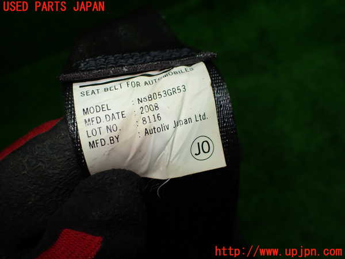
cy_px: 130
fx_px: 299
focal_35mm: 30
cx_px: 172
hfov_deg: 60.0
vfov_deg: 46.8
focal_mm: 5.4
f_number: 2.3
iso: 160
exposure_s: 1/125
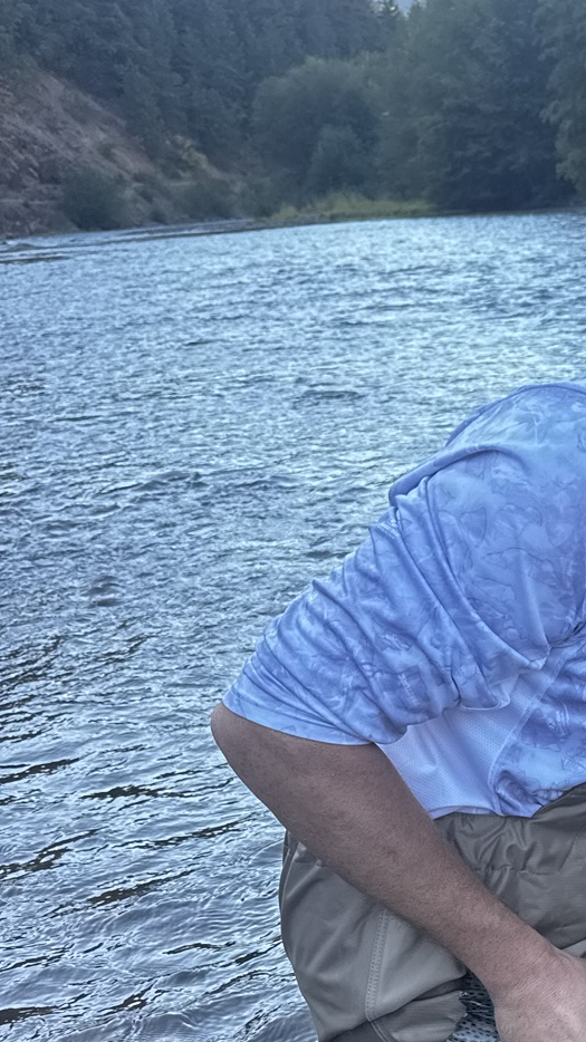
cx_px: 740
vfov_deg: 35.6
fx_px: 1548
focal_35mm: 56
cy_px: 885
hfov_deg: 19.9
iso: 64
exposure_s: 1/253
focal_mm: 6.76
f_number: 1.78
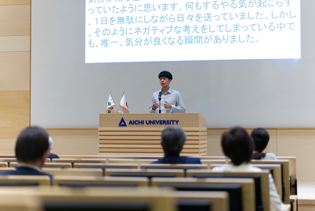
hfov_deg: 23.9
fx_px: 744
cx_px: 158
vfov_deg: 16.1
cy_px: 106
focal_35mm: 85
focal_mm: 85
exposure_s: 1/80
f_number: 1.8
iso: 160
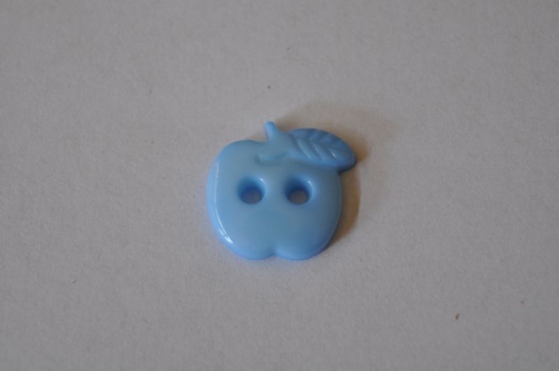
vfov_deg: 16.5
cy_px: 186
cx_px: 280
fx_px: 1279
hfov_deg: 24.7
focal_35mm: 82
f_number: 5.6
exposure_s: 1/60
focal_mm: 55
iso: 400
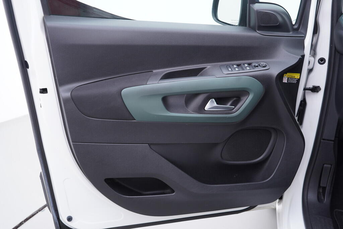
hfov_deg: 53.1
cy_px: 114
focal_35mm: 36
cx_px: 172
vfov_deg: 36.9
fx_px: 343
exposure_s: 1/40
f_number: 2.8
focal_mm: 24
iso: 125
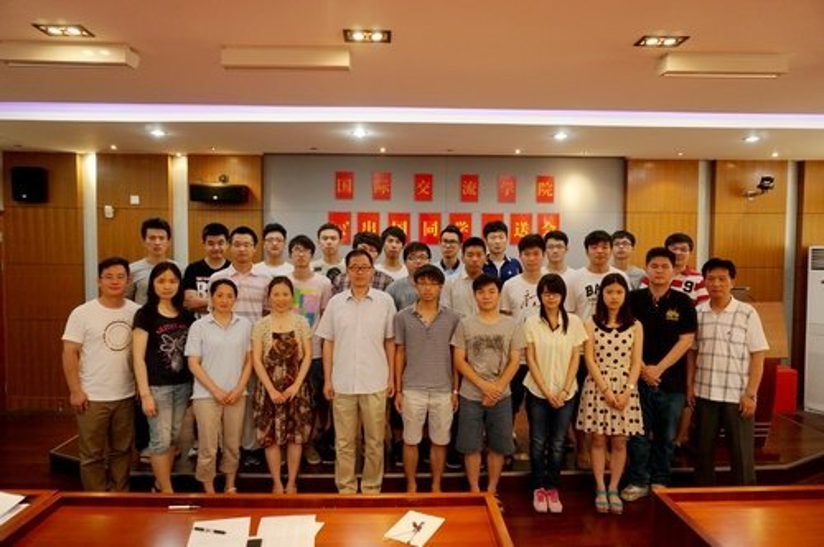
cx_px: 412
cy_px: 274
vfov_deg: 53.0
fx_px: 549
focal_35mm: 24
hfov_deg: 73.8
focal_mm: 16
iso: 800
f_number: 4
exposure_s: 1/60
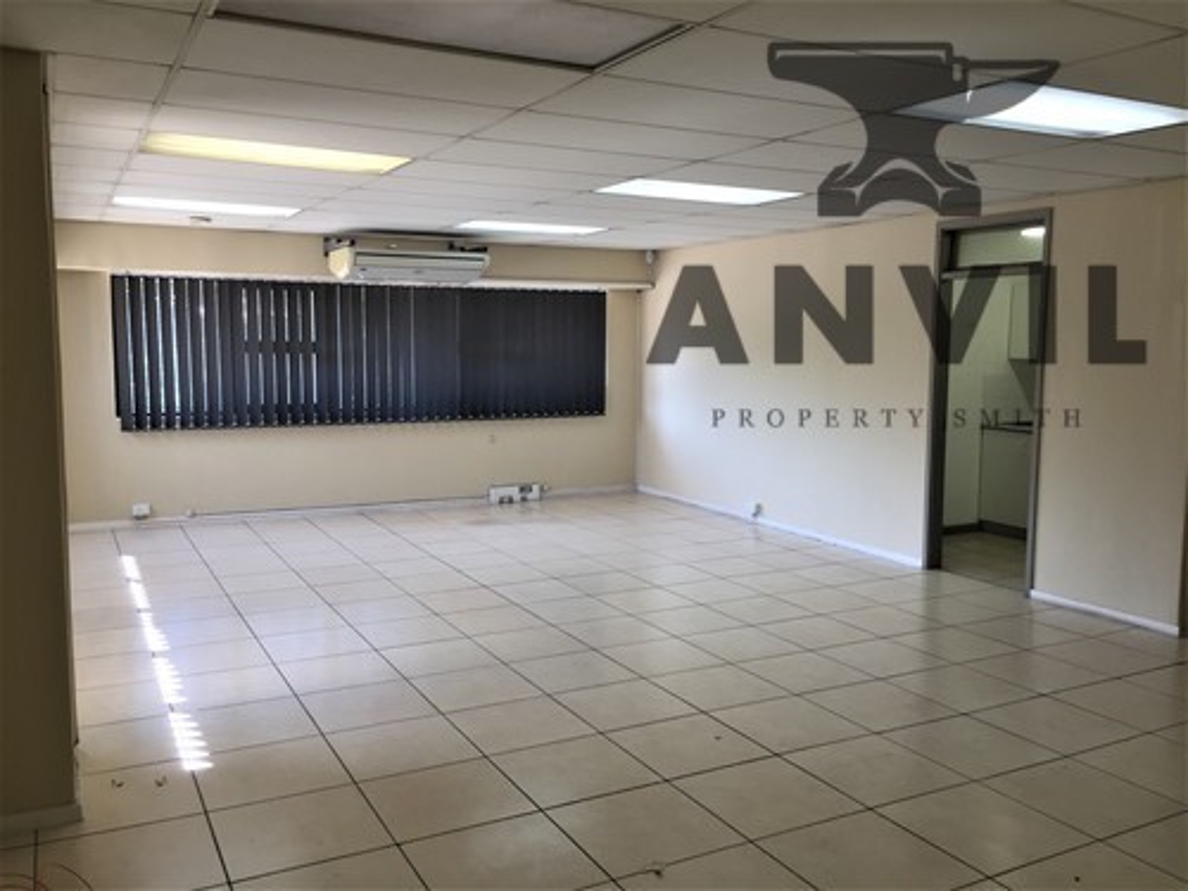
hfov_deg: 61.7
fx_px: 995
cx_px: 594
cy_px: 446
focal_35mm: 29
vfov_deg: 48.2
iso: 50
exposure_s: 1/100
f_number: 2.2
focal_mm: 4.15
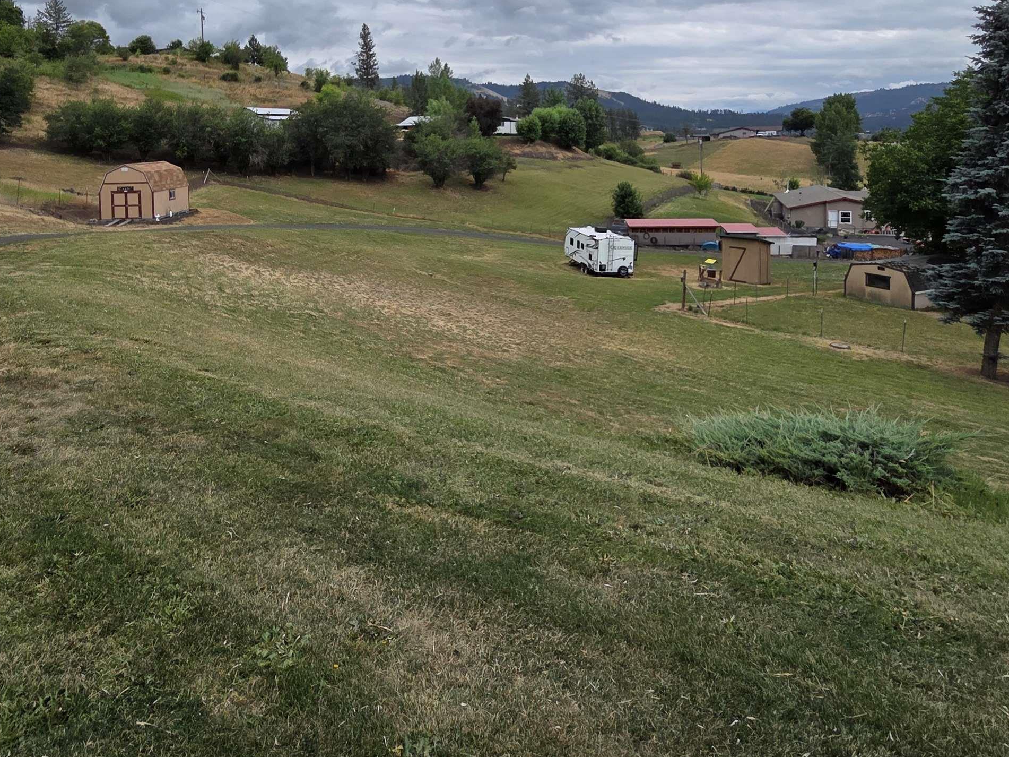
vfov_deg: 59.8
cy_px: 184
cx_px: 425
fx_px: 612
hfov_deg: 78.4
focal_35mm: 21
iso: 50
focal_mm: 2.2
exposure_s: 1/2657
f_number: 2.2
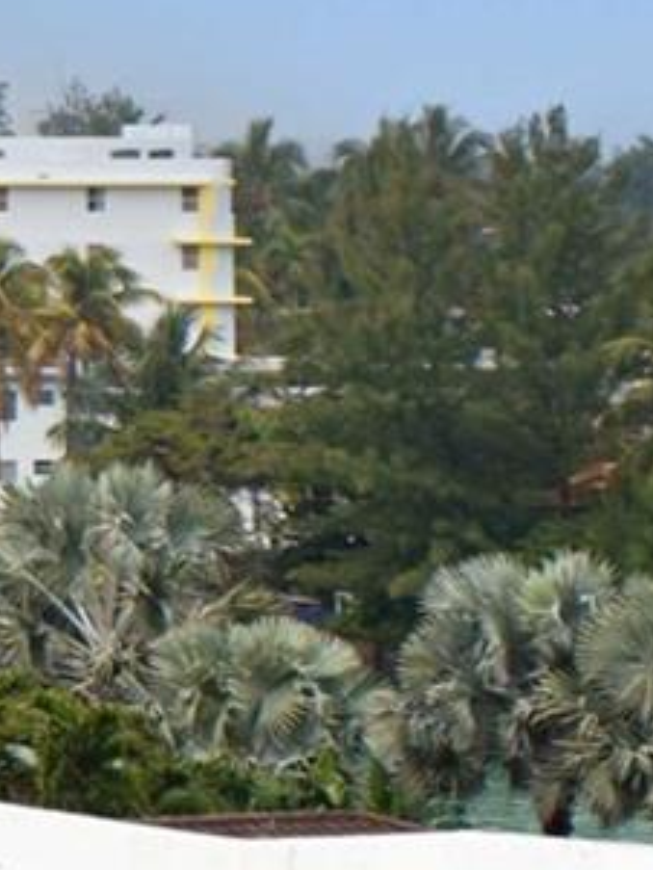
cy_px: -176
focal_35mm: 266
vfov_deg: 7.4
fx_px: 6686
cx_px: -1043
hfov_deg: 5.4
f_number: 4
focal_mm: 35
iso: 50
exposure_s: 1/160
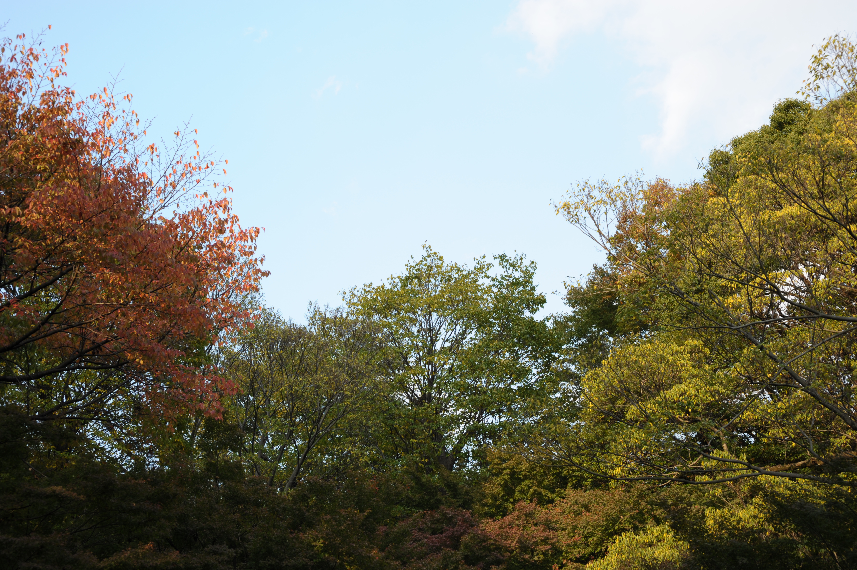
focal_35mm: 85
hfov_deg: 23.9
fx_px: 2022
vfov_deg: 16.1
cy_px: 285
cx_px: 428
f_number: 8
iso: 200
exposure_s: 1/160
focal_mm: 85
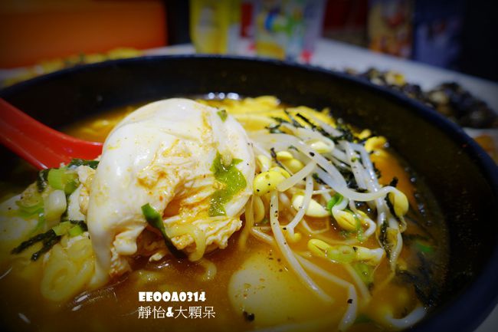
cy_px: 166
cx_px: 249
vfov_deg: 53.1
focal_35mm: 24
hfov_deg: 73.8
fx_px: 332
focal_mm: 8.8
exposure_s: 1/50
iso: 125
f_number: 2.8
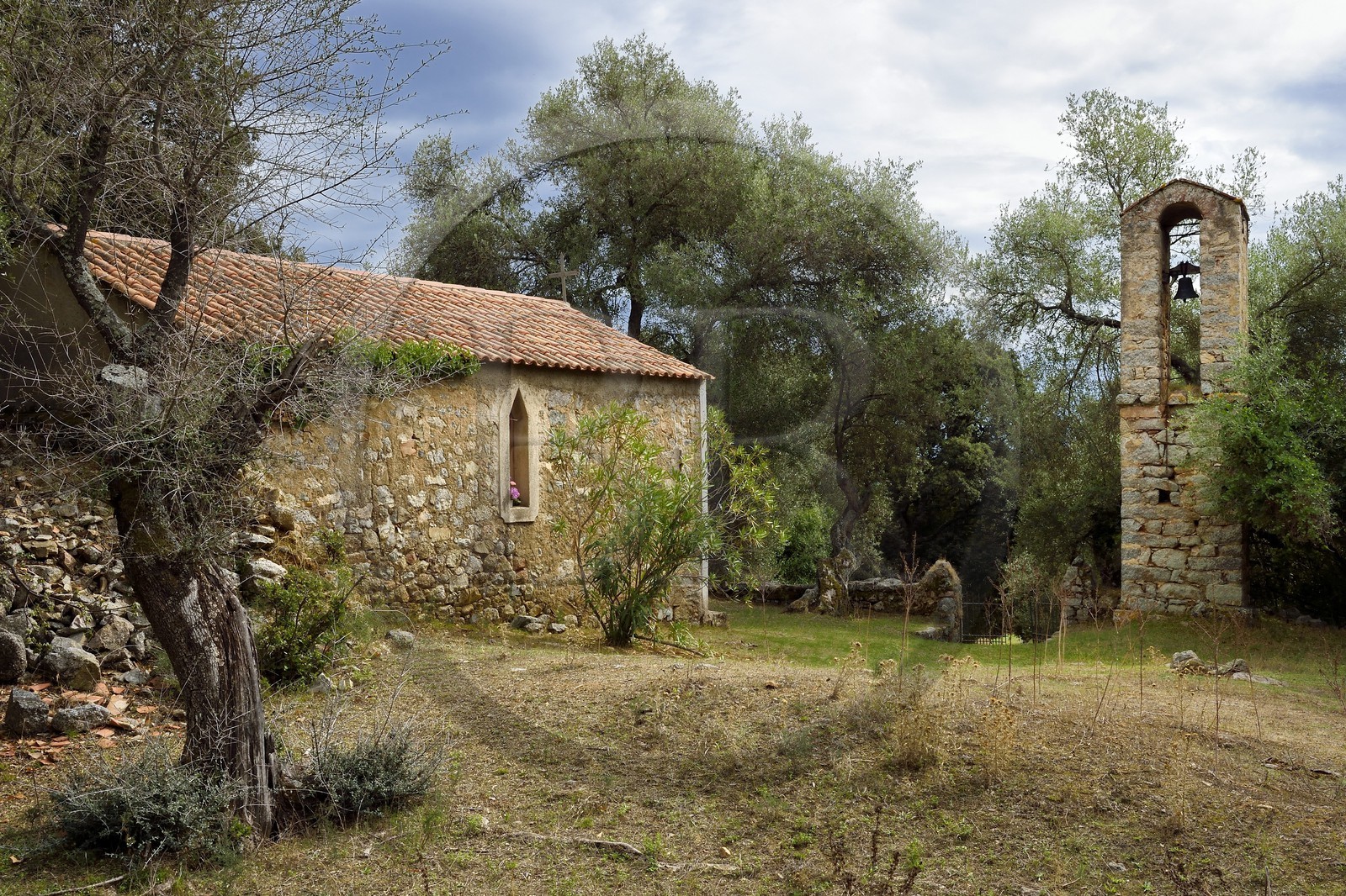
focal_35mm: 35
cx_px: 673
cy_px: 448
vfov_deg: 37.8
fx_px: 1308
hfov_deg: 54.4
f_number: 13
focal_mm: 35
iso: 200
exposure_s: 1/250
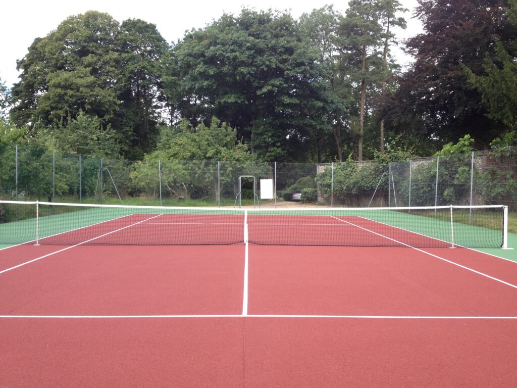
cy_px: 194
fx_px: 523
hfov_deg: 52.6
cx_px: 258
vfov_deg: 40.7
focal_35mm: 35
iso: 50
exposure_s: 1/241
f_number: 2.4
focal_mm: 4.28
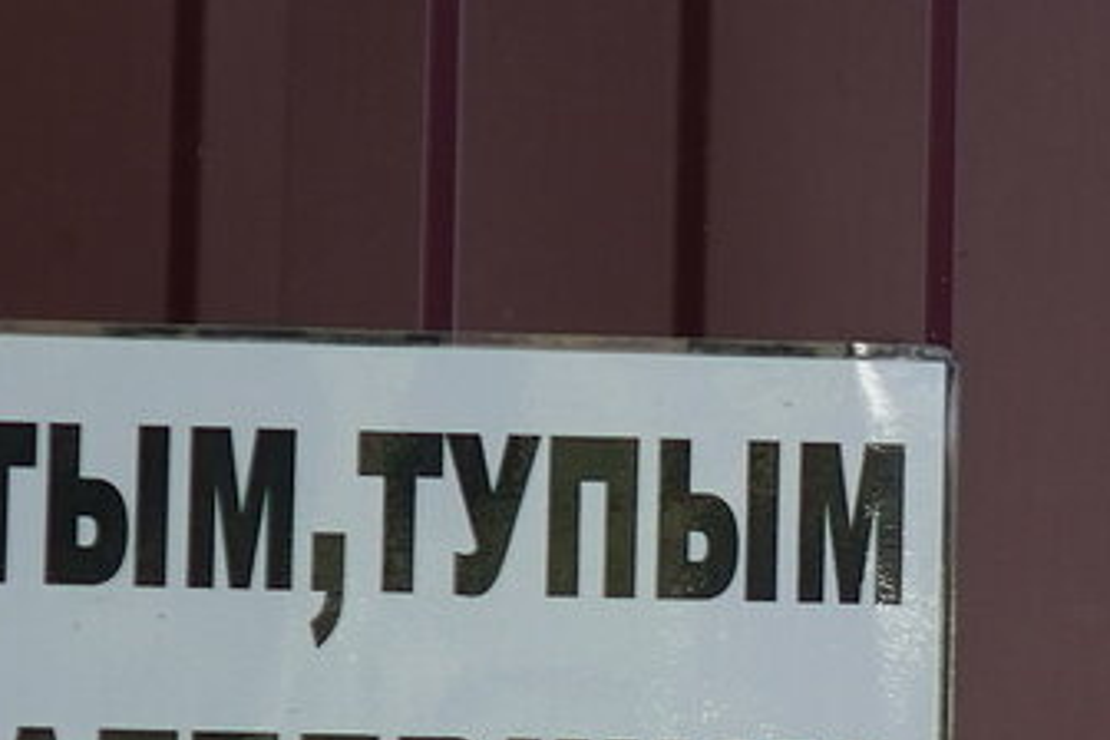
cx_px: 1364
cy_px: 1014
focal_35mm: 220
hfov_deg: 9.2
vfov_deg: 6.2
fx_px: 6776
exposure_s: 1/250
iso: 250
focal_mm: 41
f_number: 4.5
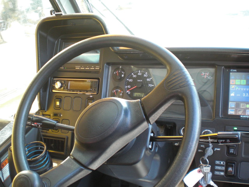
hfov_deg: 49.0
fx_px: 273
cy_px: 94
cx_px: 124
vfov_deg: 37.7
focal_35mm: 38
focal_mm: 6.3
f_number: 3.1
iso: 200
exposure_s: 1/80
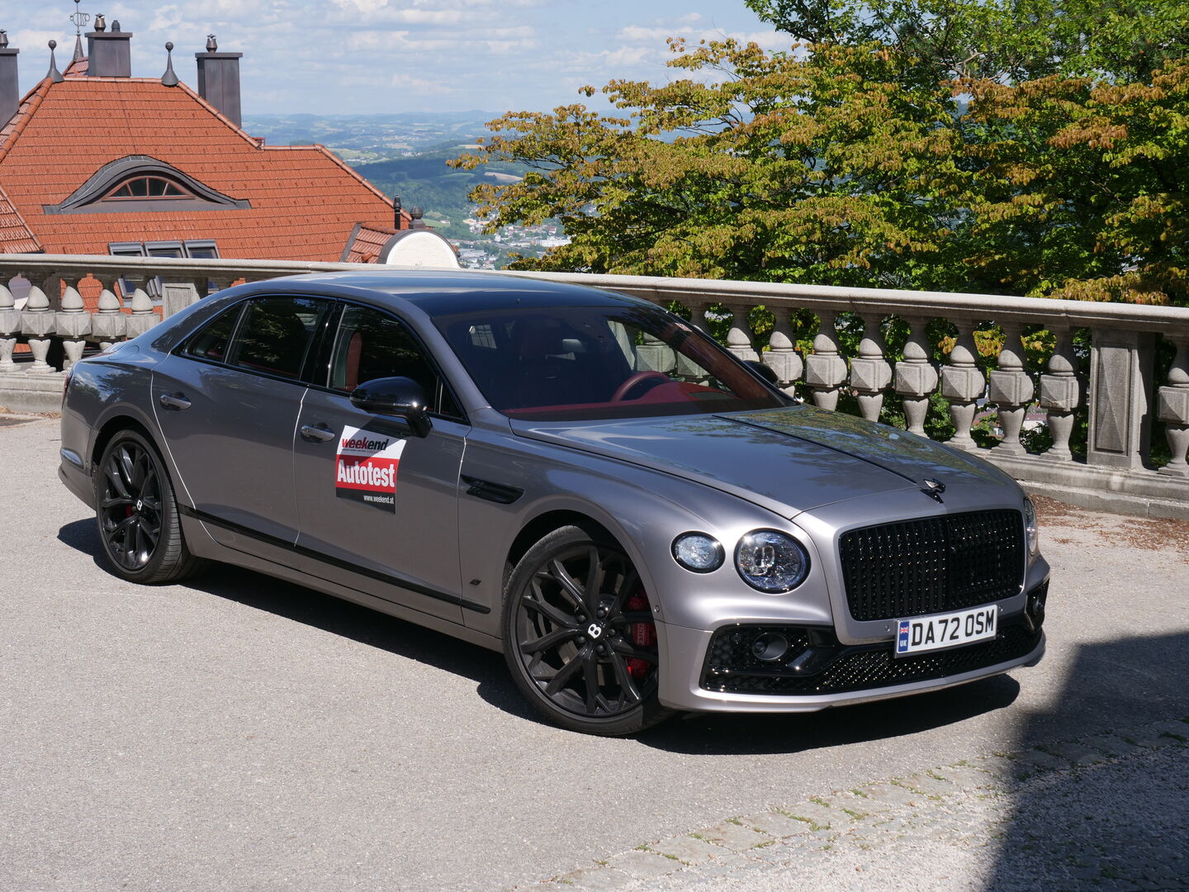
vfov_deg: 25.2
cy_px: 446
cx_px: 594
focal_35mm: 58
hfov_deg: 33.2
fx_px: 1992
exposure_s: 1/250
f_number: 6.3
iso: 200
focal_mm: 29
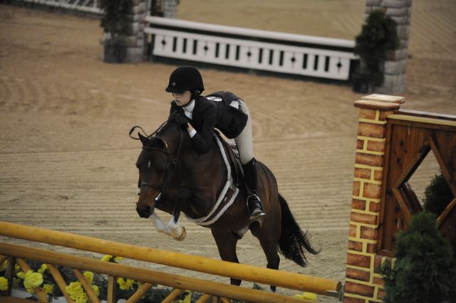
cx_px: 228
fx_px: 1899
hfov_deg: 13.7
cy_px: 152
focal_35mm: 150
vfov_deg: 9.1
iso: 6400
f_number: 2.8
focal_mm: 150
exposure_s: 1/400
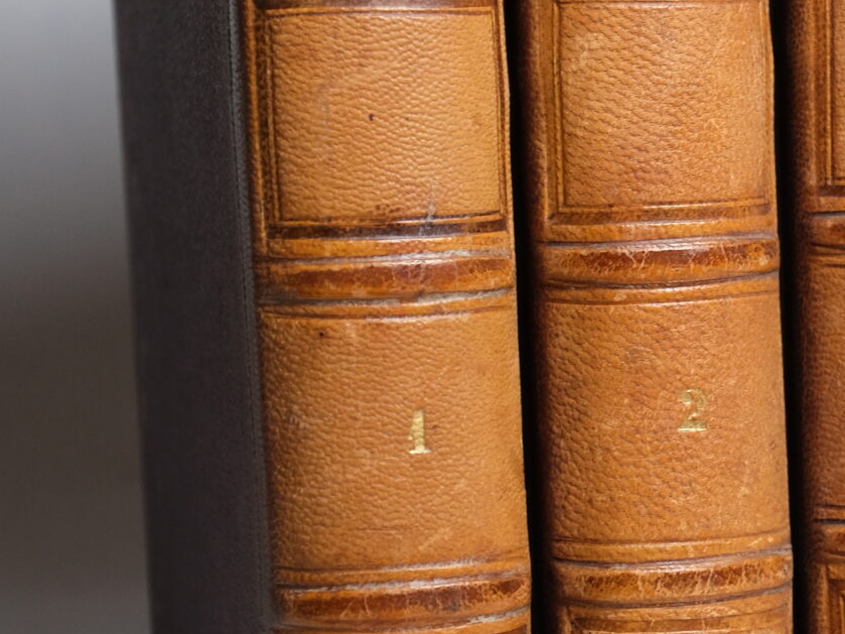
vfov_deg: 11.2
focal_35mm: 132
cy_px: 244
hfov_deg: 14.7
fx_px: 3222
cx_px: 844
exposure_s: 1/100
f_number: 4
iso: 640
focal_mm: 29.8
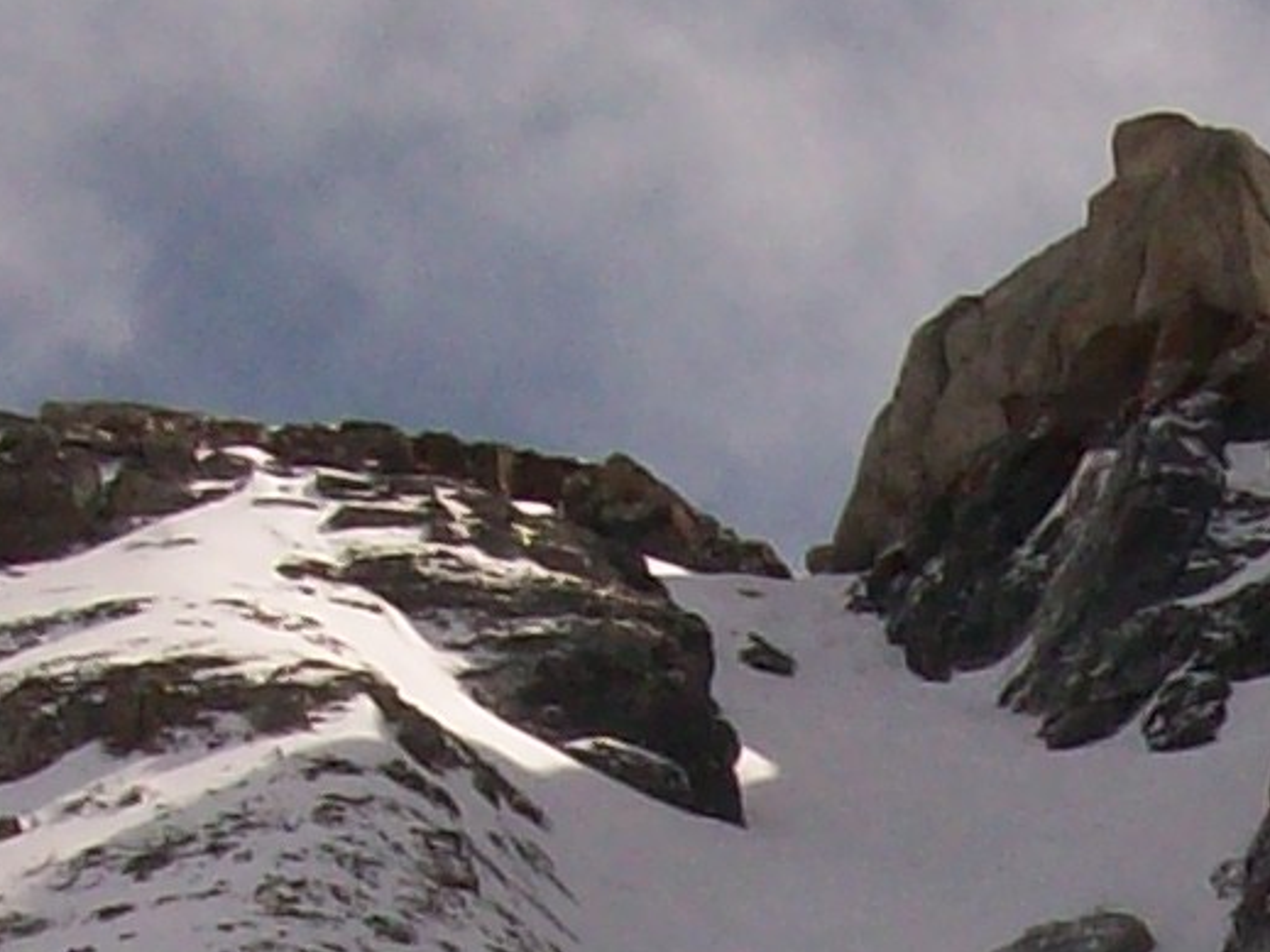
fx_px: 7886
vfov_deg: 6.7
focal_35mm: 215
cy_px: 1703
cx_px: 1764
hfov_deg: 9.0
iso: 64
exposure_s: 1/882
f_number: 5.5
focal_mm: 5.7
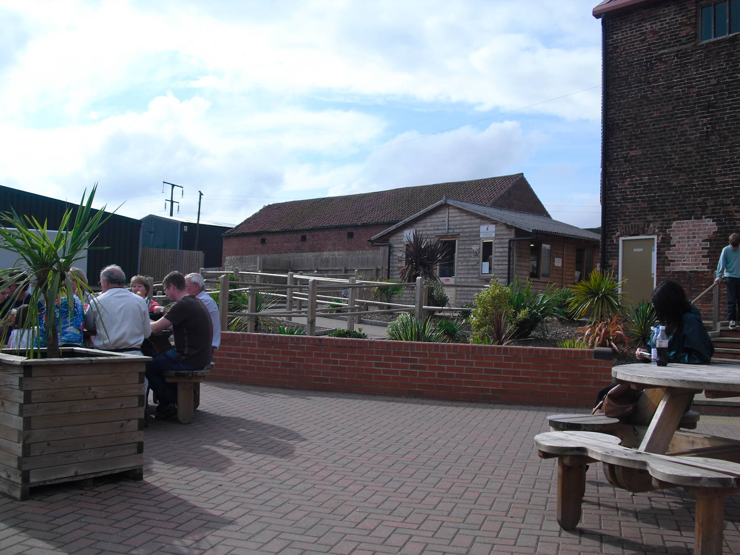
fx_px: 770
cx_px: 370
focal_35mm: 36
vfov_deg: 39.7
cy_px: 278
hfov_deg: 51.4
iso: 64
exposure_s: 1/160
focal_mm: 6.3
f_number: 7.8
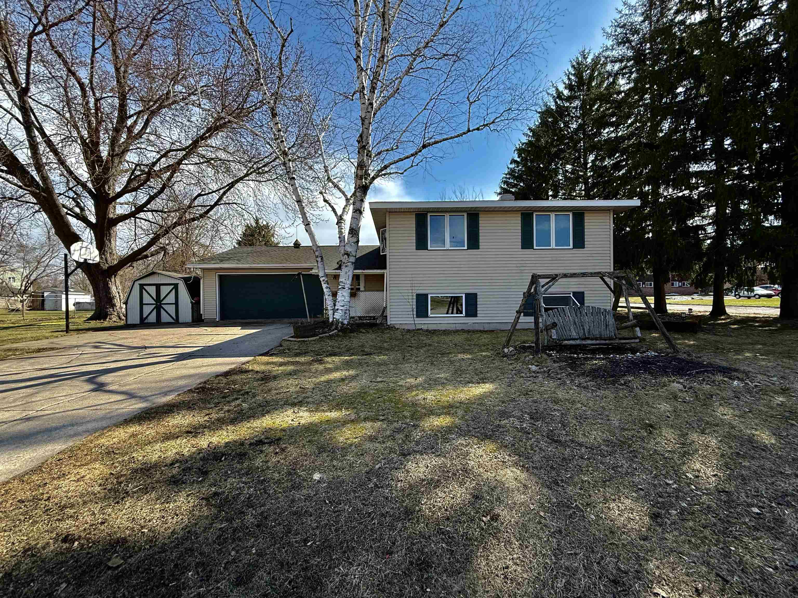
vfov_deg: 85.7
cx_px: 399
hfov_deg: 102.1
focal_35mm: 14
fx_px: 323
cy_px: 299
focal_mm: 2.22
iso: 64
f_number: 2.2
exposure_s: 1/1125
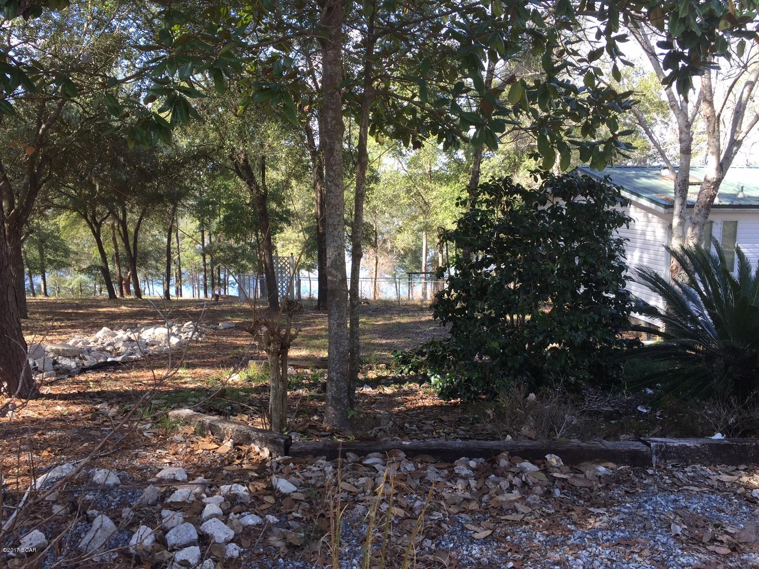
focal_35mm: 29
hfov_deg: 61.7
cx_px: 380
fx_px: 636
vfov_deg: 48.2
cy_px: 284
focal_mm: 4.15
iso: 32
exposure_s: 1/189
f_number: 2.2
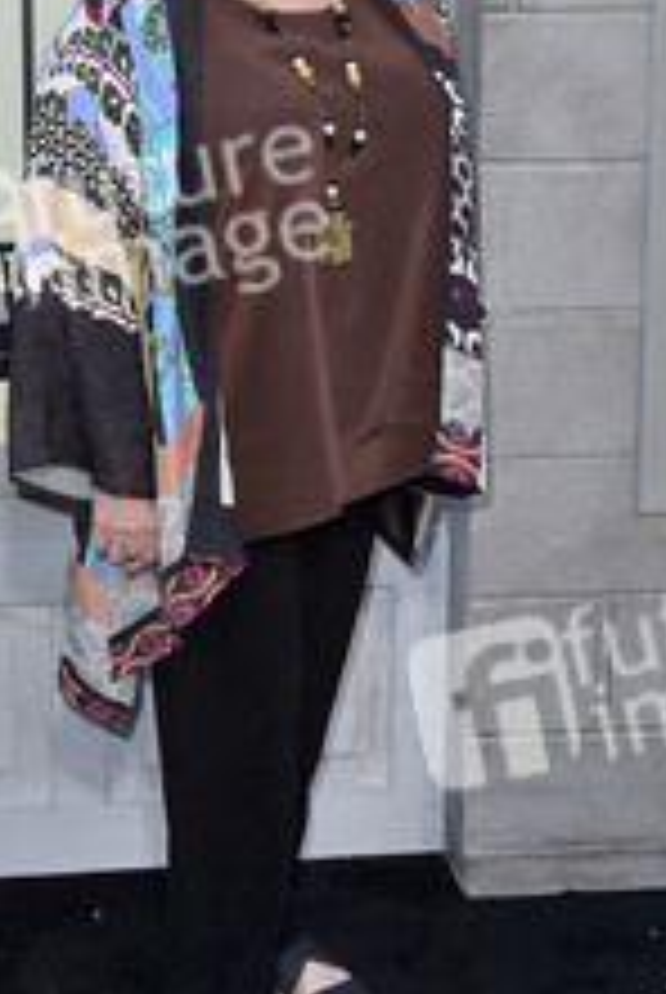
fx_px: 2102
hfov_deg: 18.0
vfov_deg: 26.6
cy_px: 459
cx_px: 232
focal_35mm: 76
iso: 320
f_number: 7.1
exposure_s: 1/250
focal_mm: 42
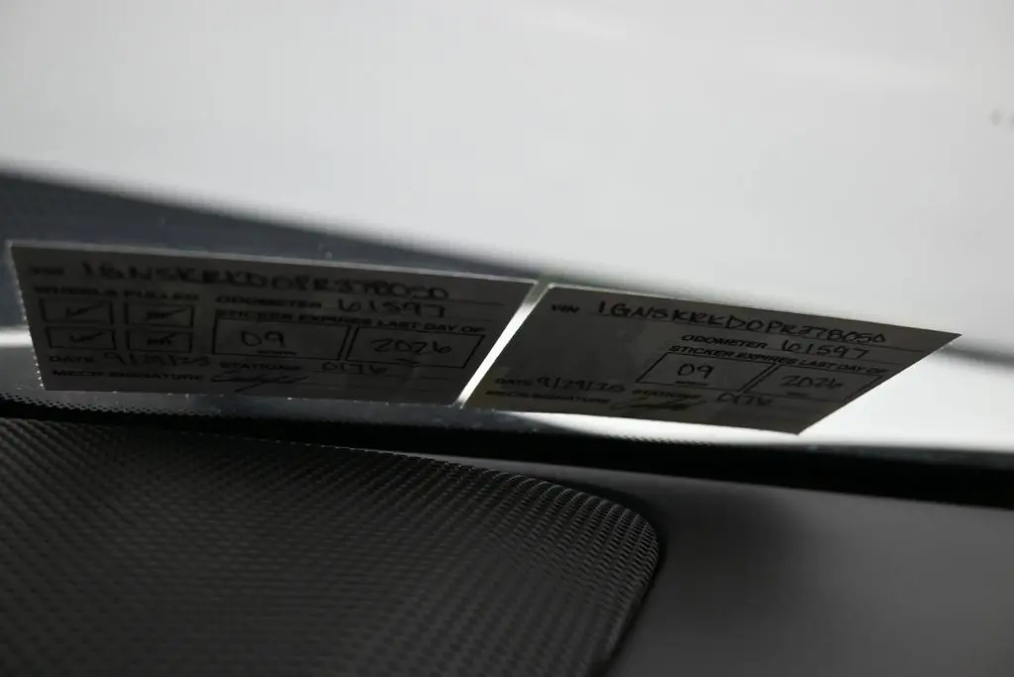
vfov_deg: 35.5
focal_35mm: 38
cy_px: 338
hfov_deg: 51.3
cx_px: 507
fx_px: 1056
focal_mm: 25
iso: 400
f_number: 4.2
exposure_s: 1/250
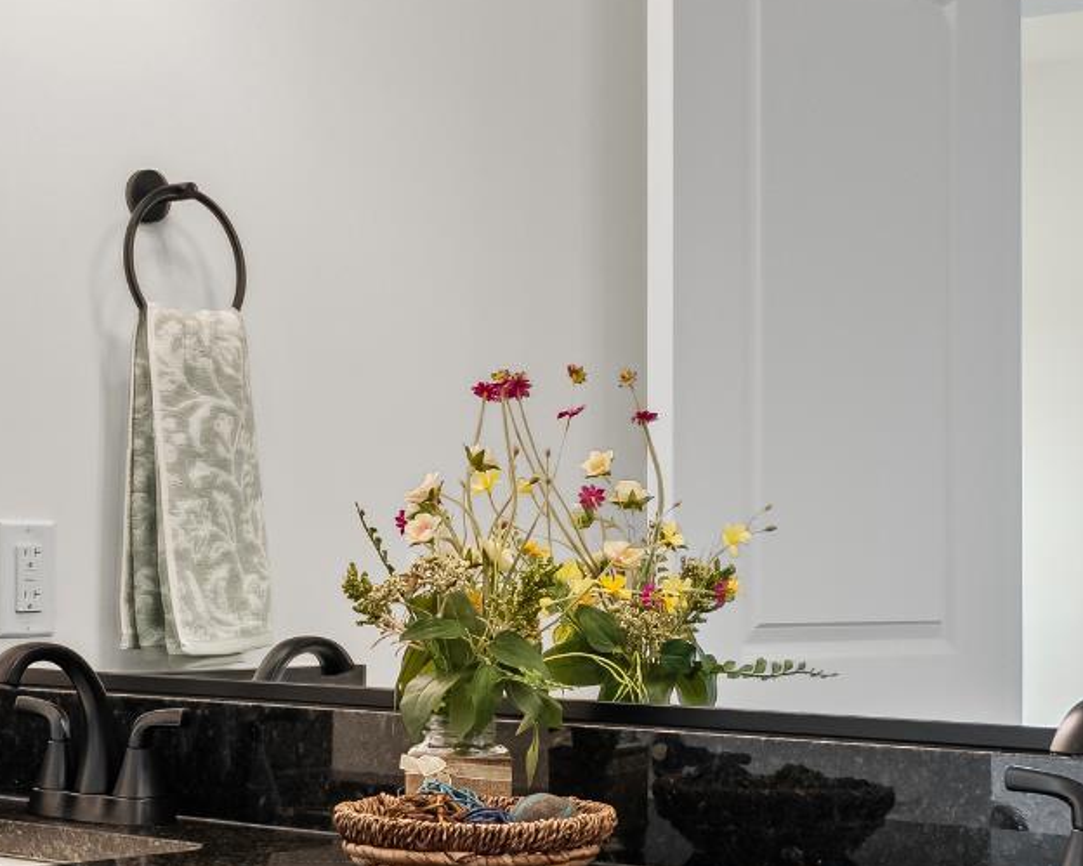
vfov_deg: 19.4
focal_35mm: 79
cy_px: 510
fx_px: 2532
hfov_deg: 24.1
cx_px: 568
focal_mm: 35
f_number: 8
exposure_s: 1/6
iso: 800
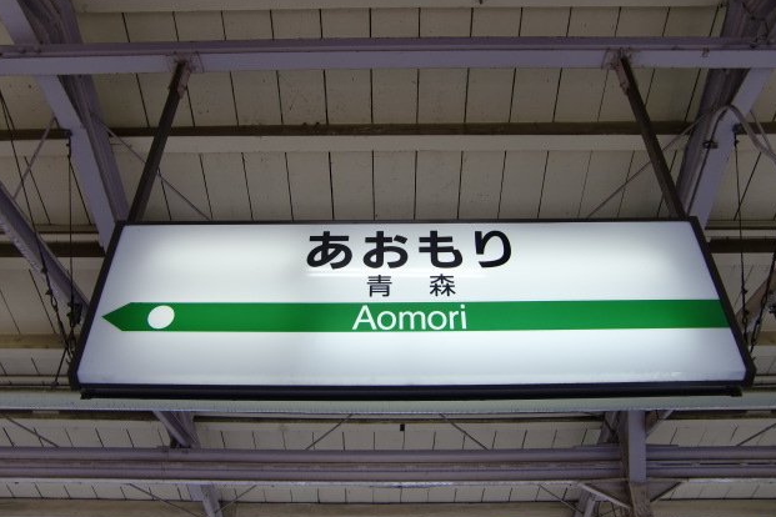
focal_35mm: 30
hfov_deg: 61.9
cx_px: 390
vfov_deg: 43.5
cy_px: 232
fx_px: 647
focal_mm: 4.9
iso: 64
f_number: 2.6
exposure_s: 1/80
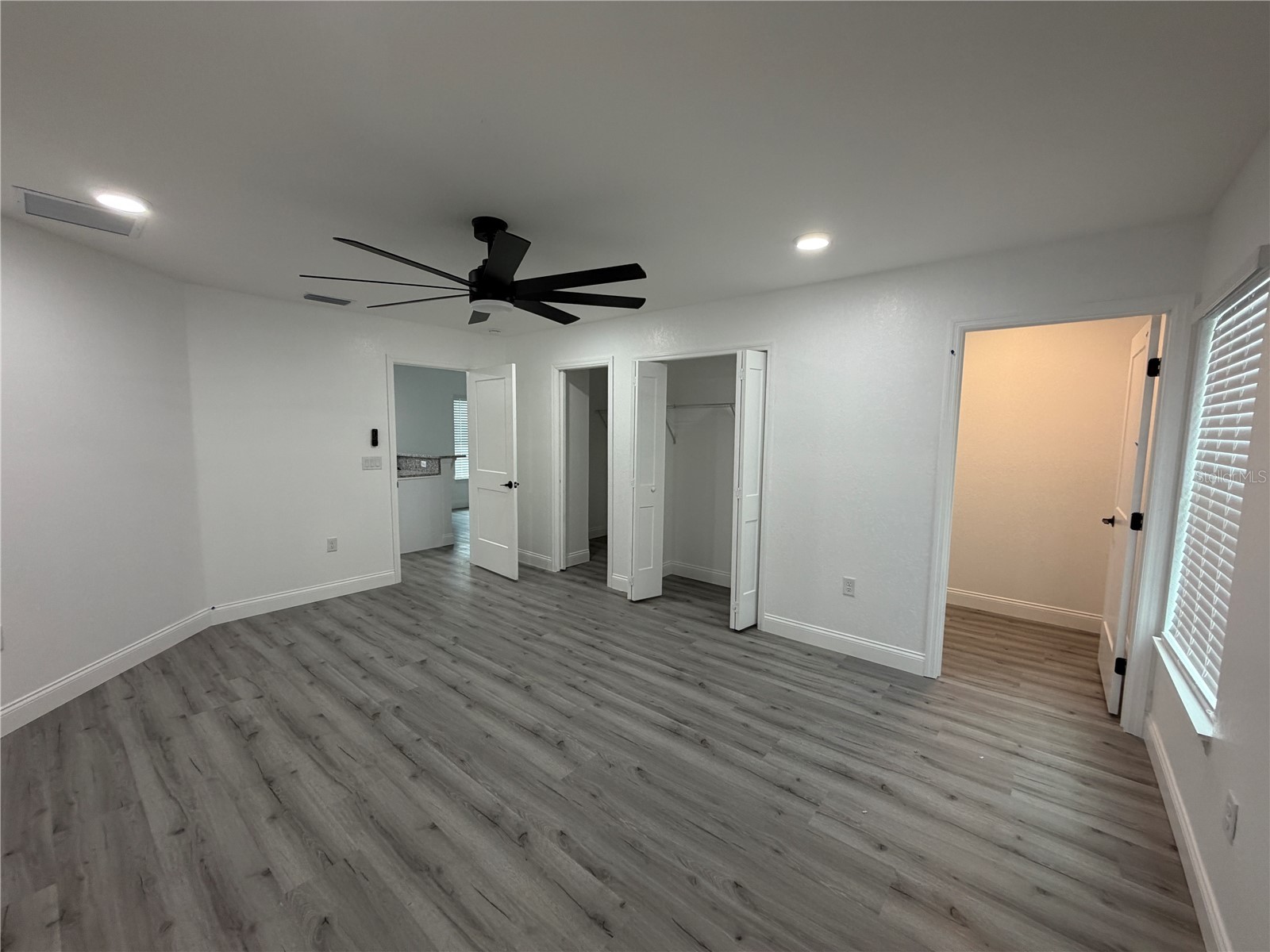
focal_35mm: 14
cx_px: 635
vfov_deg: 85.7
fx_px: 514
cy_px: 476
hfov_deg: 102.1
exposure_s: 1/120
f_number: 2.2
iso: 200
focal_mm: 2.22
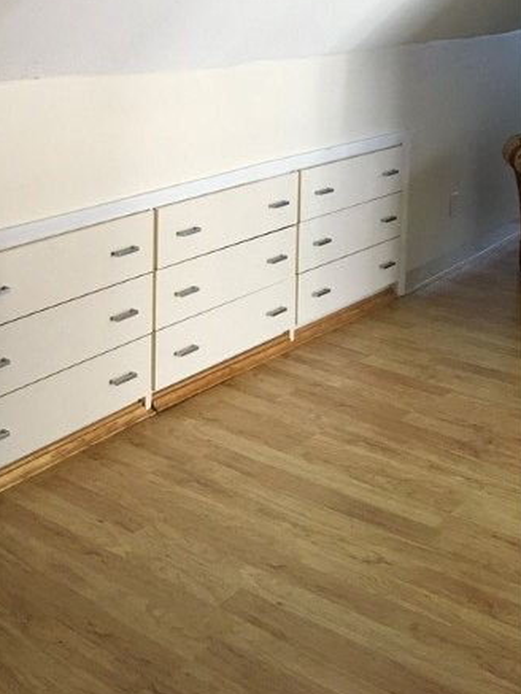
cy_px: 105
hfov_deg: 27.7
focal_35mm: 51
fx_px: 1023
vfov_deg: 35.8
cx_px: 70
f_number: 2.2
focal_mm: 4.15
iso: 125
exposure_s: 1/30
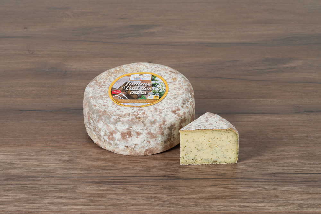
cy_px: 107
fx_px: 758
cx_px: 160
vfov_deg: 16.1
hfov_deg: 23.9
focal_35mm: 85
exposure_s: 1/160
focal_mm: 85
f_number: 16
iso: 100
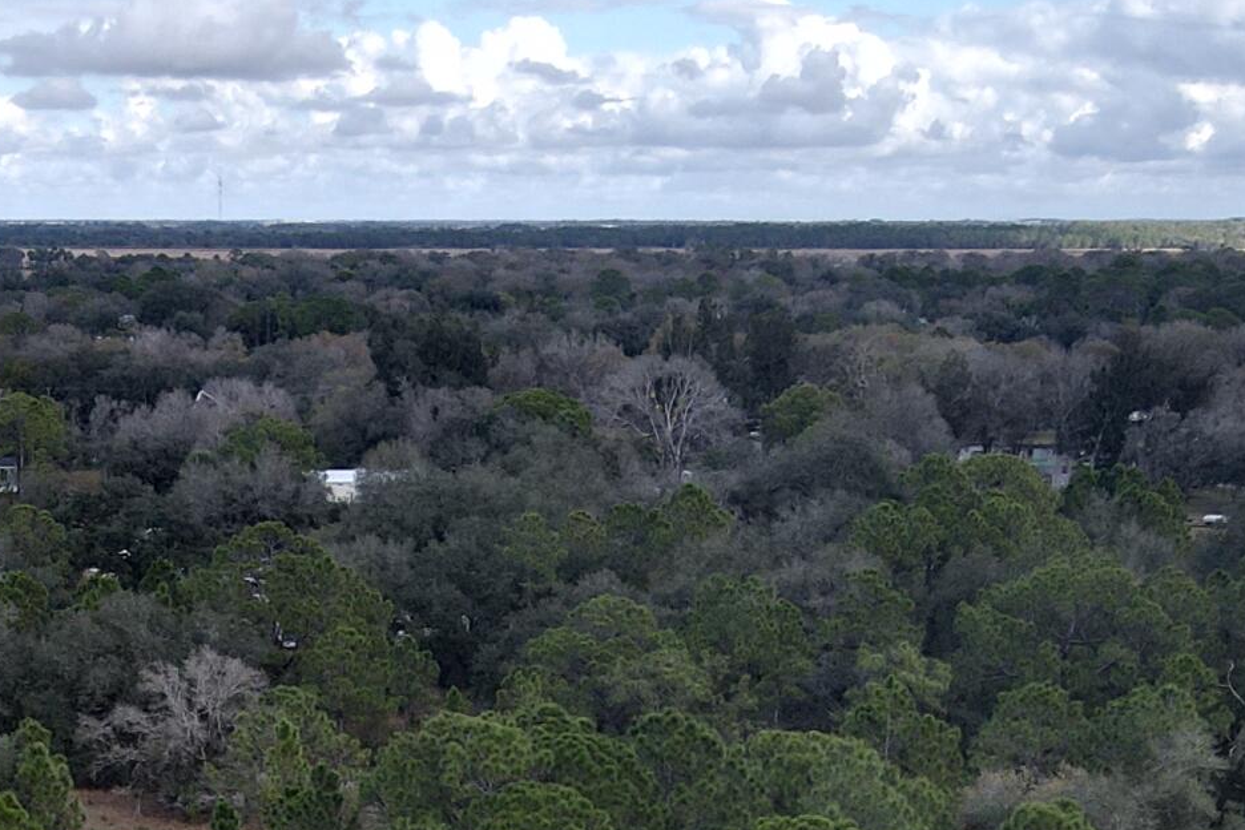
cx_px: 318
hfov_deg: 25.1
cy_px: 1234
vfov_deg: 15.7
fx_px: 2766
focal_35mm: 80
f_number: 2.8
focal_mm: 4.5
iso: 100
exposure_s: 1/250
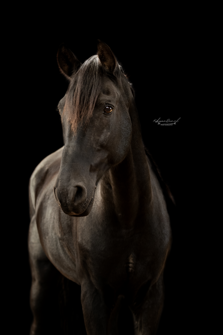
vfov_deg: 18.2
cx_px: 112
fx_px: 1045
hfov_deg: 12.2
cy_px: 168
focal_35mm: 112
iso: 800
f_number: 2.8
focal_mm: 75
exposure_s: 1/320
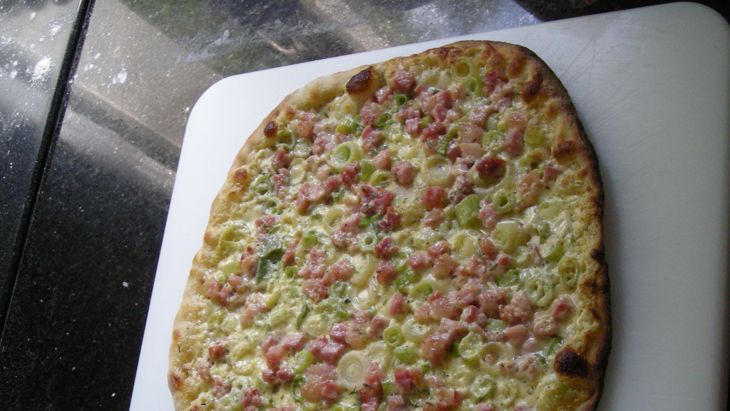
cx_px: 407
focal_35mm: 61
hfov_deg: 34.3
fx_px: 1181
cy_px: 295
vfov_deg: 19.6
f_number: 3.1
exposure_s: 1/57.6
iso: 250
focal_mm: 7.1
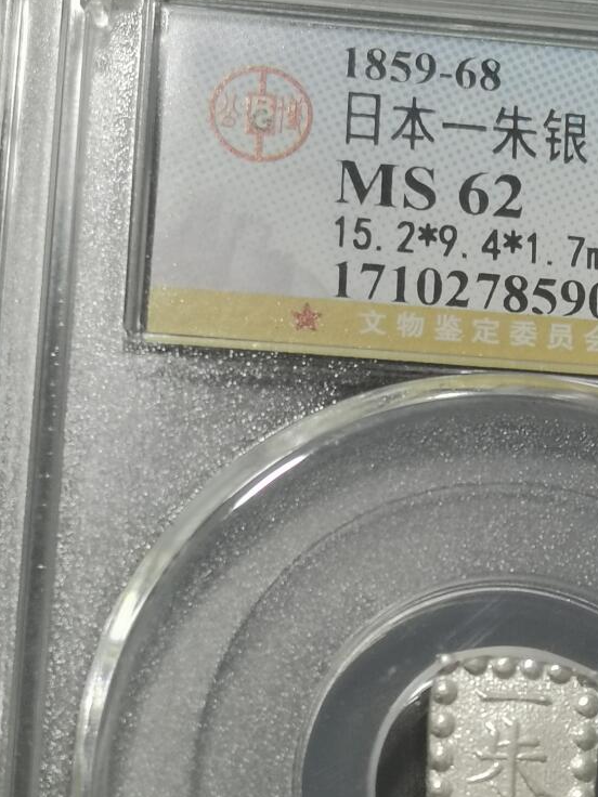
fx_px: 2649
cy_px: 484
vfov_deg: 17.1
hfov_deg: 12.8
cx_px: 495
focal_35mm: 115
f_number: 1.8
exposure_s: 1/90
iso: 80
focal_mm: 5.58
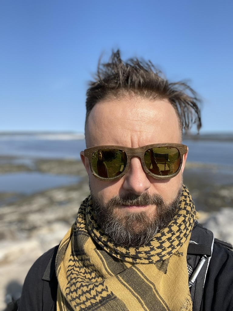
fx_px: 269
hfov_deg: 46.8
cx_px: 116
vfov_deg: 60.0
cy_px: 156
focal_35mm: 30
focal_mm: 2.71
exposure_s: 1/1348
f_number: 2.2
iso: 32
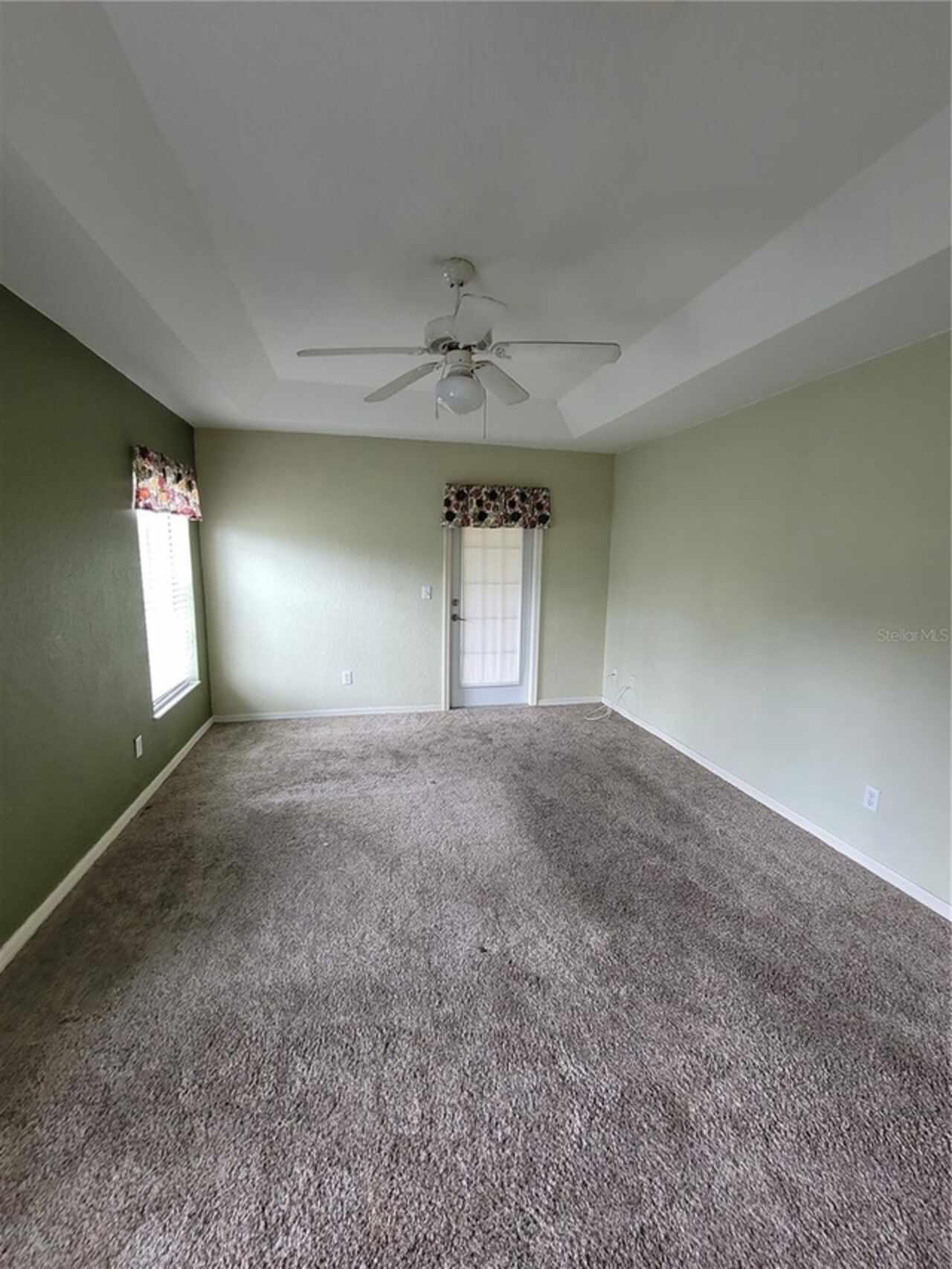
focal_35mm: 13
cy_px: 634
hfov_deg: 89.9
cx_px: 476
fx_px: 477
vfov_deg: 106.2
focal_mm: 2.2
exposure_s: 1/60
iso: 160
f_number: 2.2
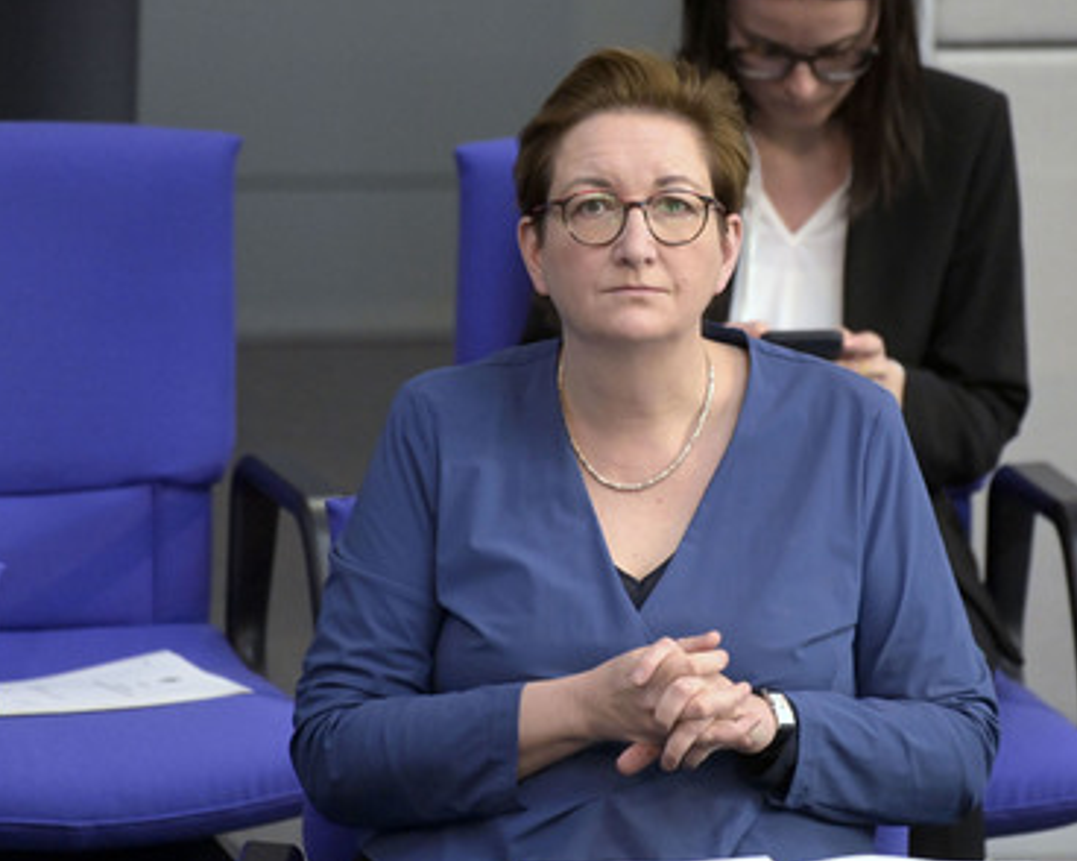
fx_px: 18318
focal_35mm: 575
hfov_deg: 3.4
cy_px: 430
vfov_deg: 2.7
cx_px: 625
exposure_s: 1/400
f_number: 5.6
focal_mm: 500
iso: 6400
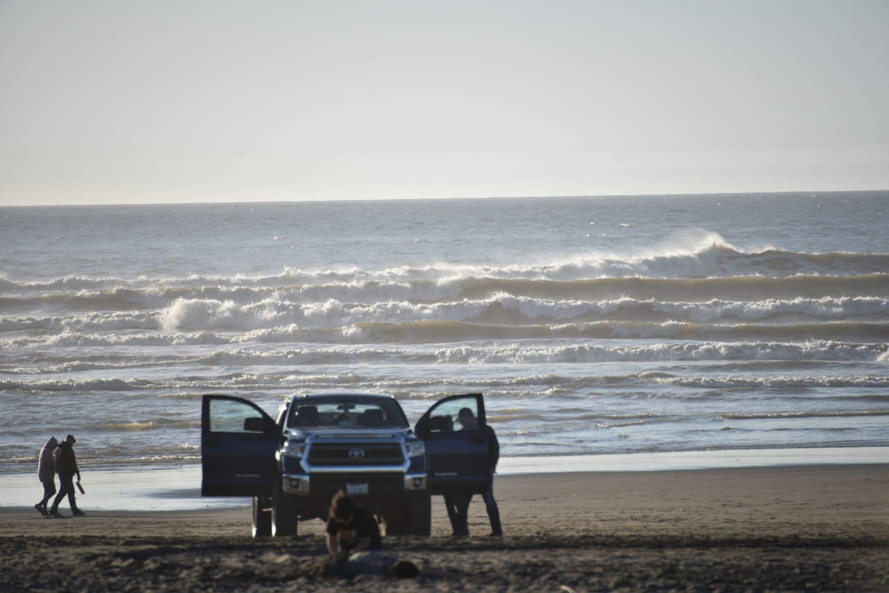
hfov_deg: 6.9
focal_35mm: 300
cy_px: 296
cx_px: 444
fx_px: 7410
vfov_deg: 4.6
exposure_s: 1/640
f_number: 5.6
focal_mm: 300
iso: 100
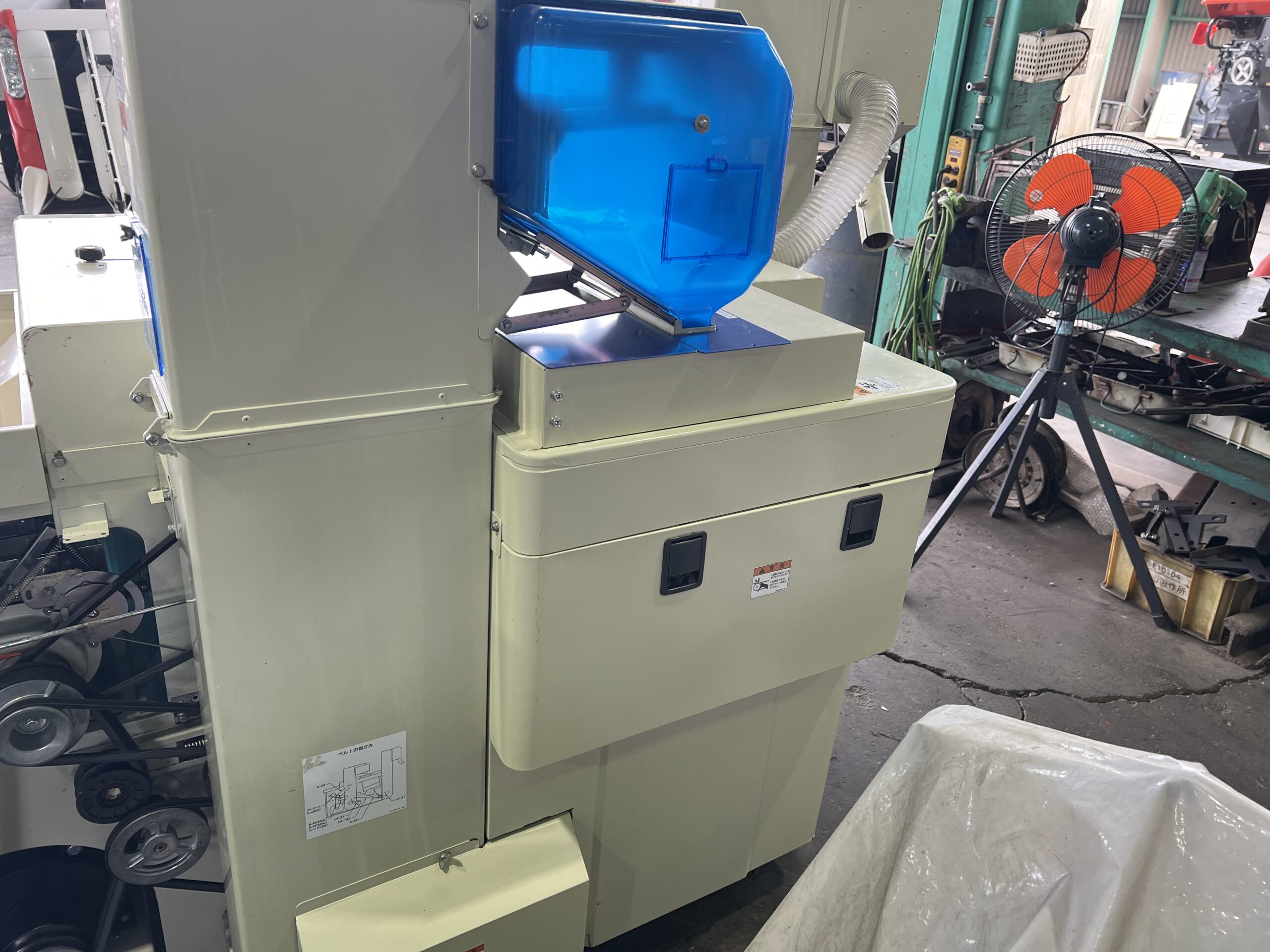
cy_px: 476
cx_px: 635
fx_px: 954
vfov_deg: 53.1
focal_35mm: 26
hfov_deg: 67.3
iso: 80
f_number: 1.5
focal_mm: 5.7
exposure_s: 1/100
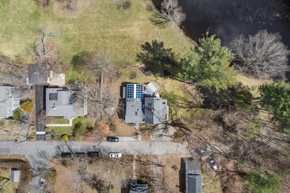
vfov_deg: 57.2
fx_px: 177
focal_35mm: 22
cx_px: 145
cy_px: 96
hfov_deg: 78.6
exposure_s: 1/1000
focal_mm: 8.4
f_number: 2.8
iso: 100
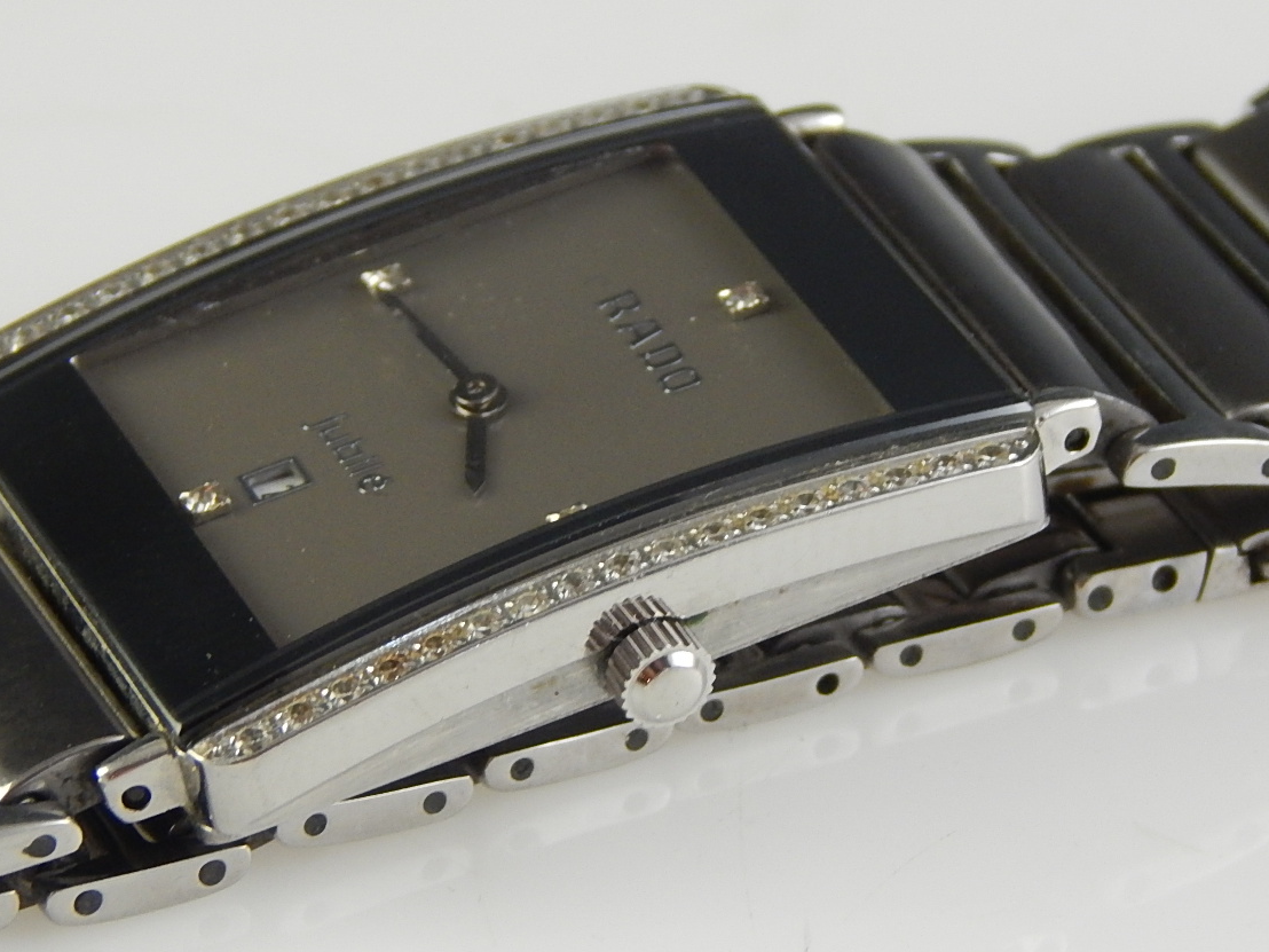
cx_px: 582
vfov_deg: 6.4
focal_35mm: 231
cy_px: 522
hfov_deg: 8.6
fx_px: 8468
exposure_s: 1/30
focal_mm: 28.7
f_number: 5.1
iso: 360
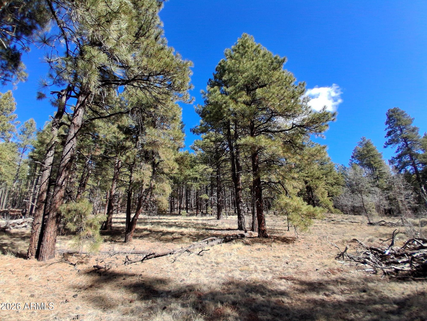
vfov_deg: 74.7
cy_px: 160
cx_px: 214
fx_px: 210
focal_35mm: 17
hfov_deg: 91.0
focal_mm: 1.4
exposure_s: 1/580
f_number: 2.2
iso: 50
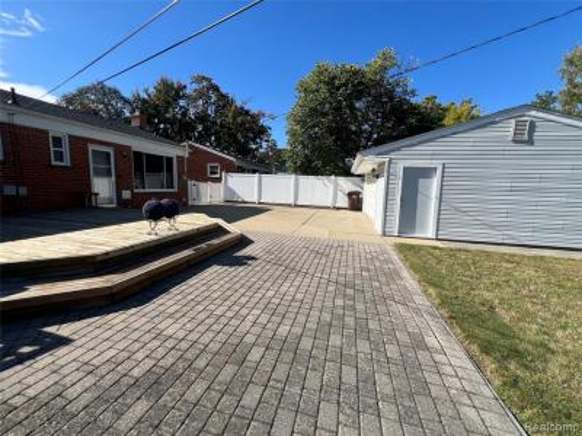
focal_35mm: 13
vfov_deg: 89.9
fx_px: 219
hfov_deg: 106.2
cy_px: 218
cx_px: 291
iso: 32
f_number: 1.8
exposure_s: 1/1647
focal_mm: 1.57
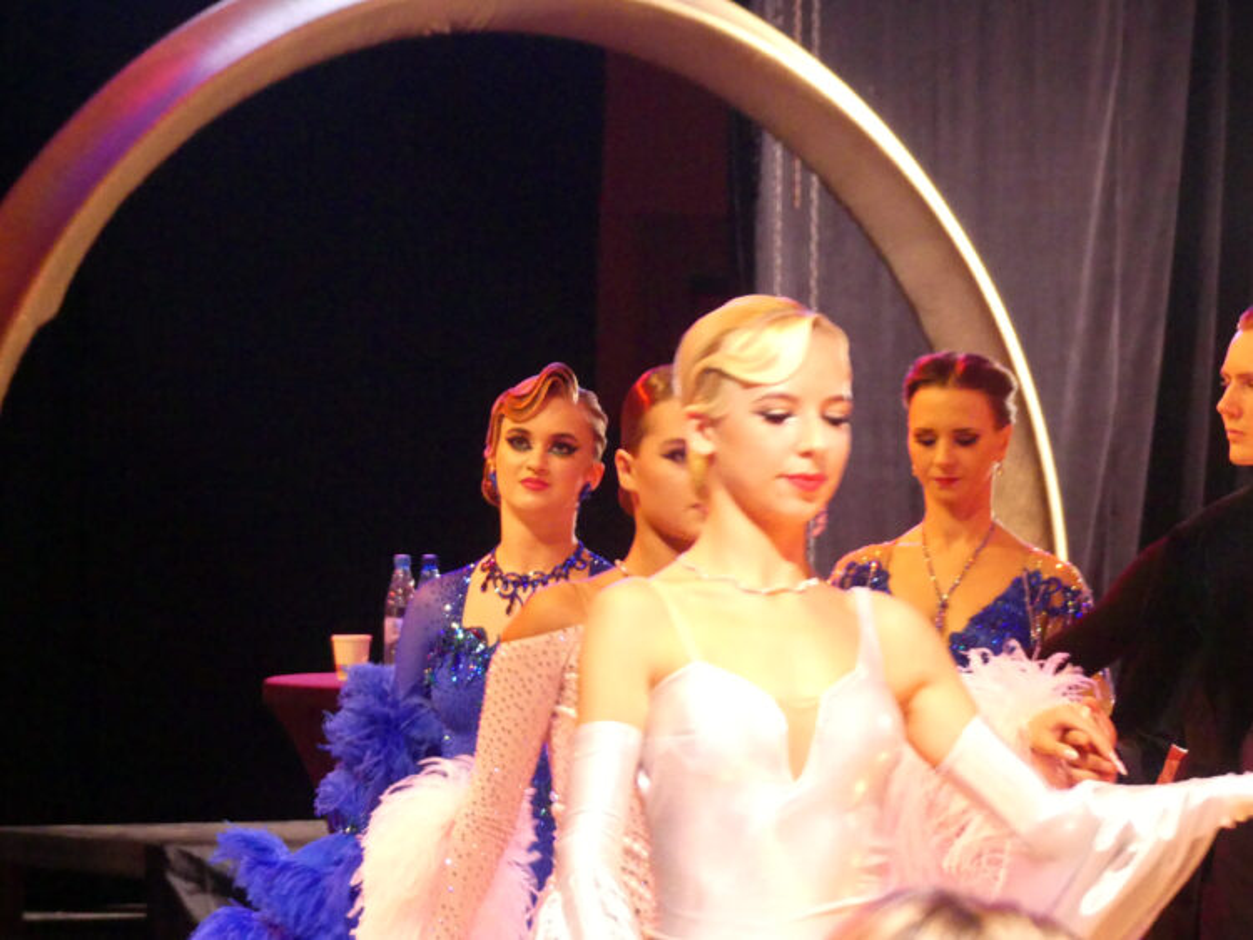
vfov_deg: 7.5
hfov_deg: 10.0
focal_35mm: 198
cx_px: 626
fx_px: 7169
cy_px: 470
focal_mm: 35.6
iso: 2000
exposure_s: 1/80
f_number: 2.8
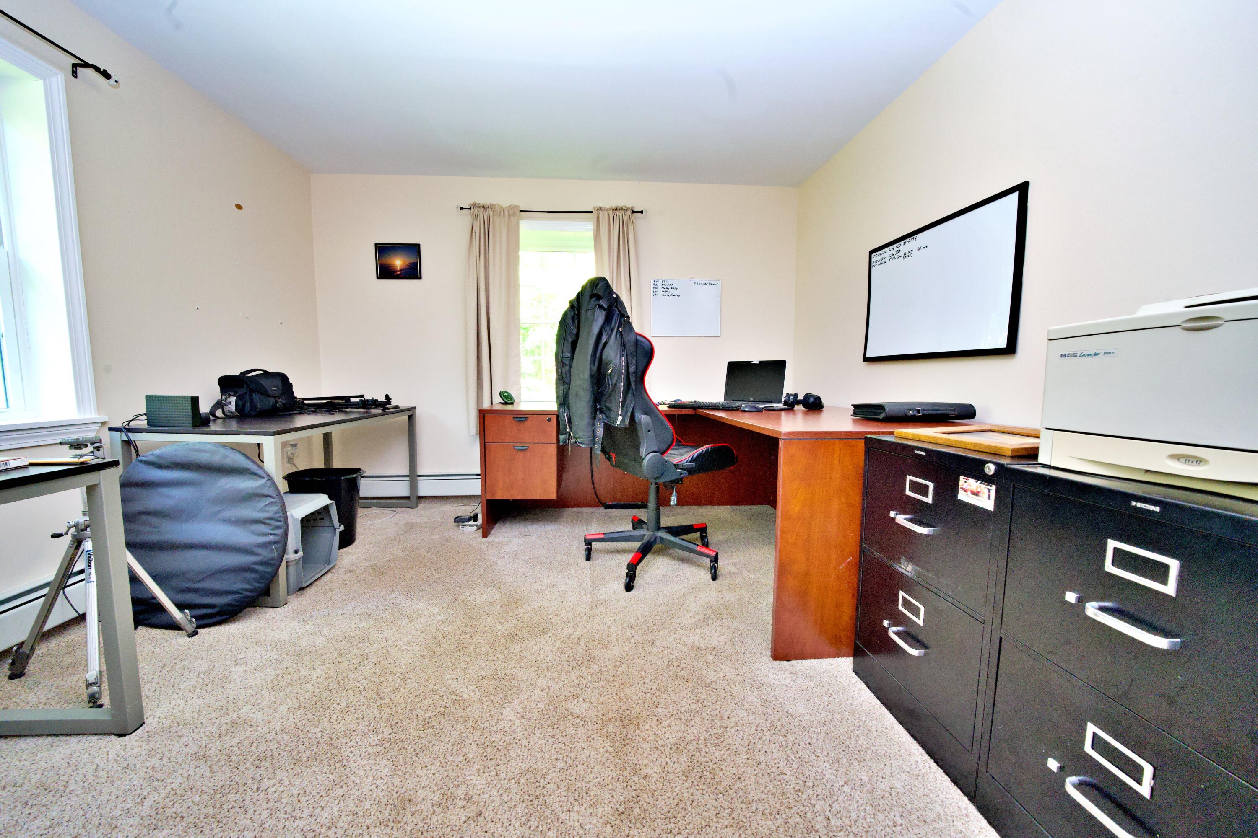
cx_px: 629
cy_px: 419
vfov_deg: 90.0
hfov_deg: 112.6
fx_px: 419
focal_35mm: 12
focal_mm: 12
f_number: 10
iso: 5000
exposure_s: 1/30
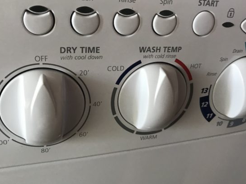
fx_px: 249
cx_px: 121
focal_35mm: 35
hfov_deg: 52.6
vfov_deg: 40.7
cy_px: 84
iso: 40
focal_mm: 3.99
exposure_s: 1/15
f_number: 1.8
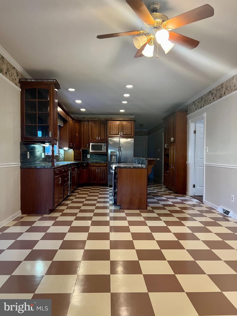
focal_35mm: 26
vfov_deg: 67.3
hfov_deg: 53.1
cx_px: 118
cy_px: 158
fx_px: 237
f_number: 1.5
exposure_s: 1/60
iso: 250
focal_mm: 5.7
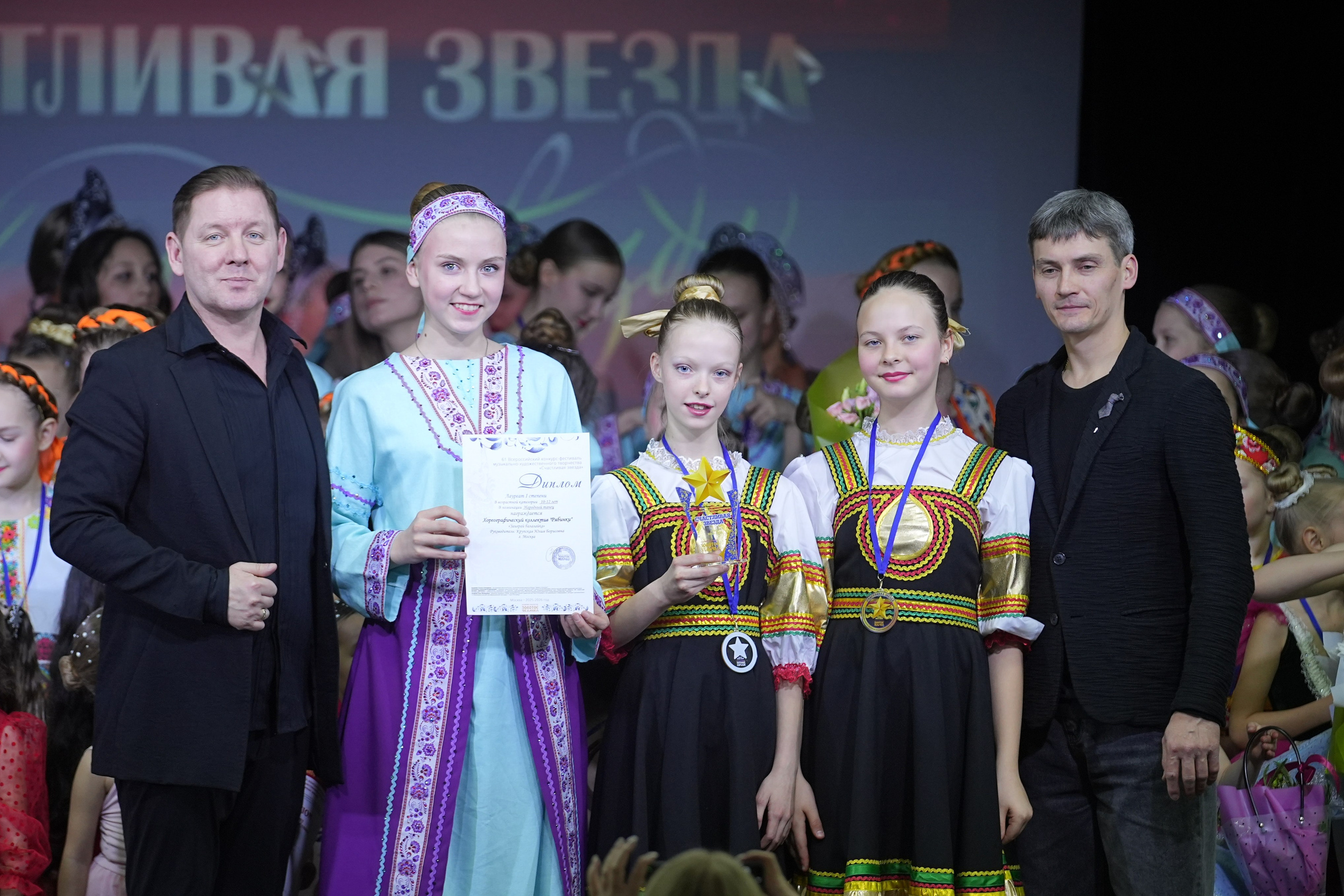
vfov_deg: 5.4
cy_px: 447
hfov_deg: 8.1
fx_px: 9445
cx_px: 670
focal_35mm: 253
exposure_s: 1/320
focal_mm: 168
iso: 1000
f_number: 2.8
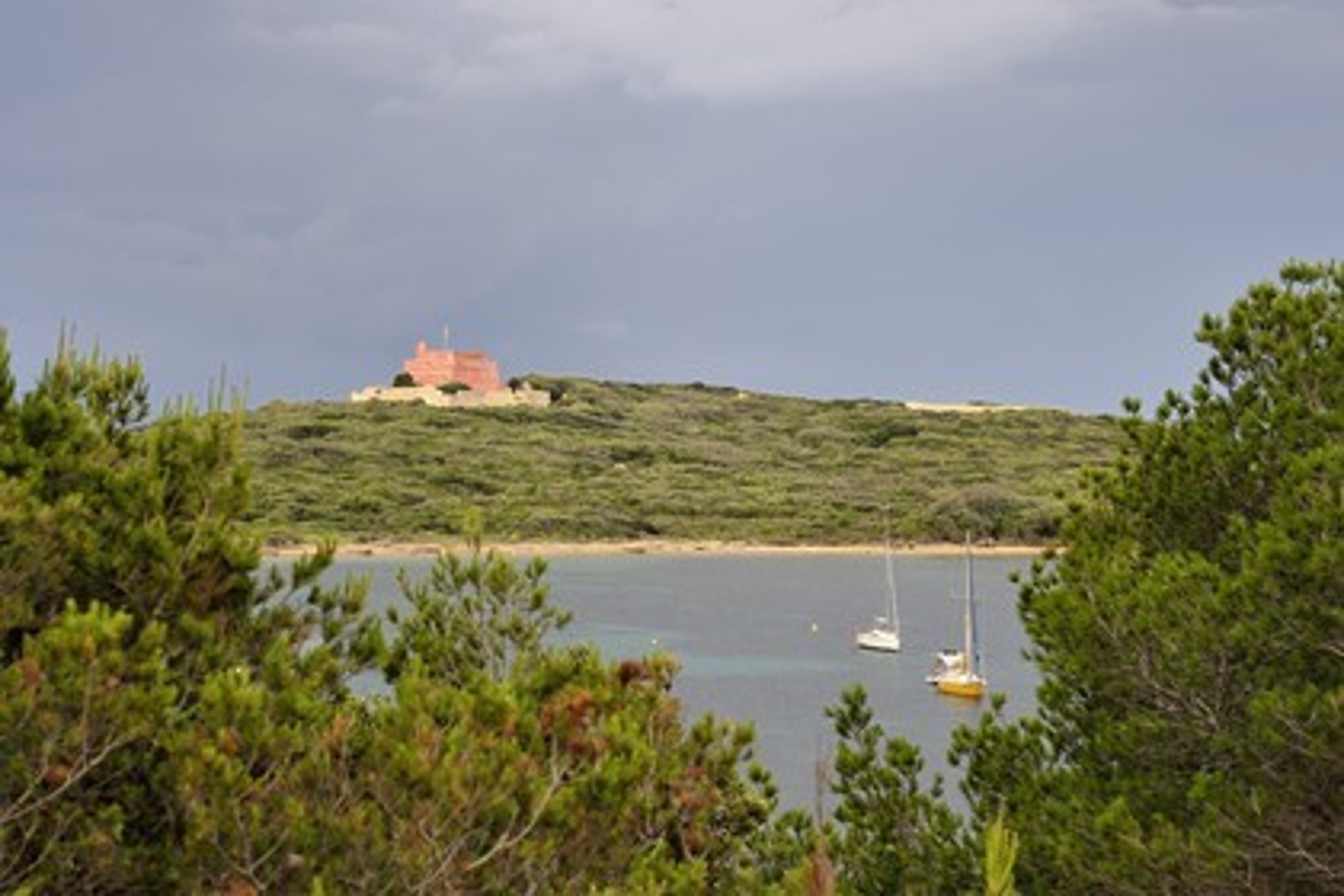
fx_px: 2613
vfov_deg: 19.5
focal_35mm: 70
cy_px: 448
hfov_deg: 28.8
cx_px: 672
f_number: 5.6
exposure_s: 1/250
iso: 200
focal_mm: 70
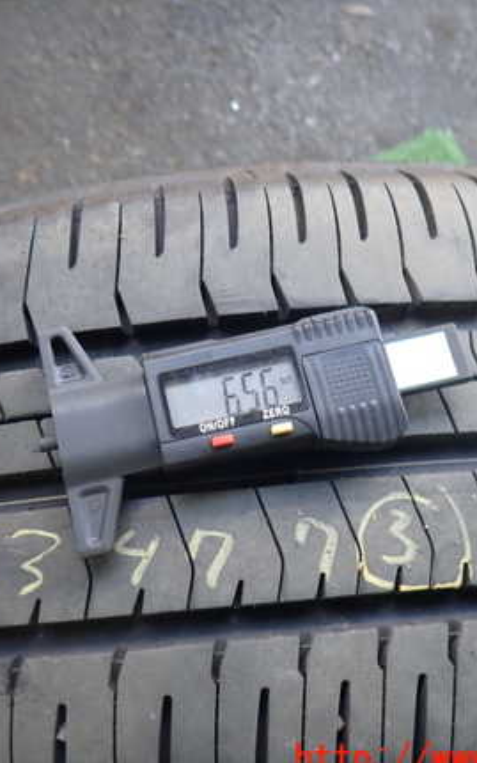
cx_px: 163
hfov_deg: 34.2
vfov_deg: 52.7
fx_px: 769
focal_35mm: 37
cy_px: 383
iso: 200
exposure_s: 1/40
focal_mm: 4.5
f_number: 2
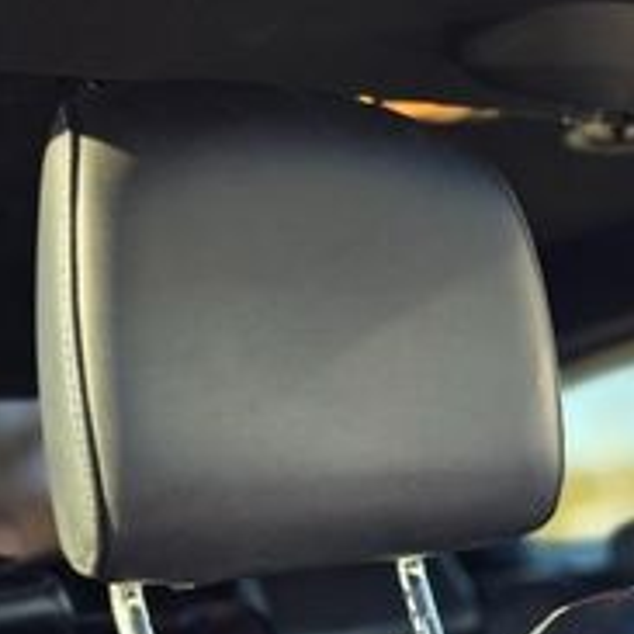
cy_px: 800
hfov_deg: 22.5
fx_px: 1471
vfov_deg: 22.1
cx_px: 748
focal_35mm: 71
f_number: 1.7
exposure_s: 1/180
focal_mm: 6.3
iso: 80
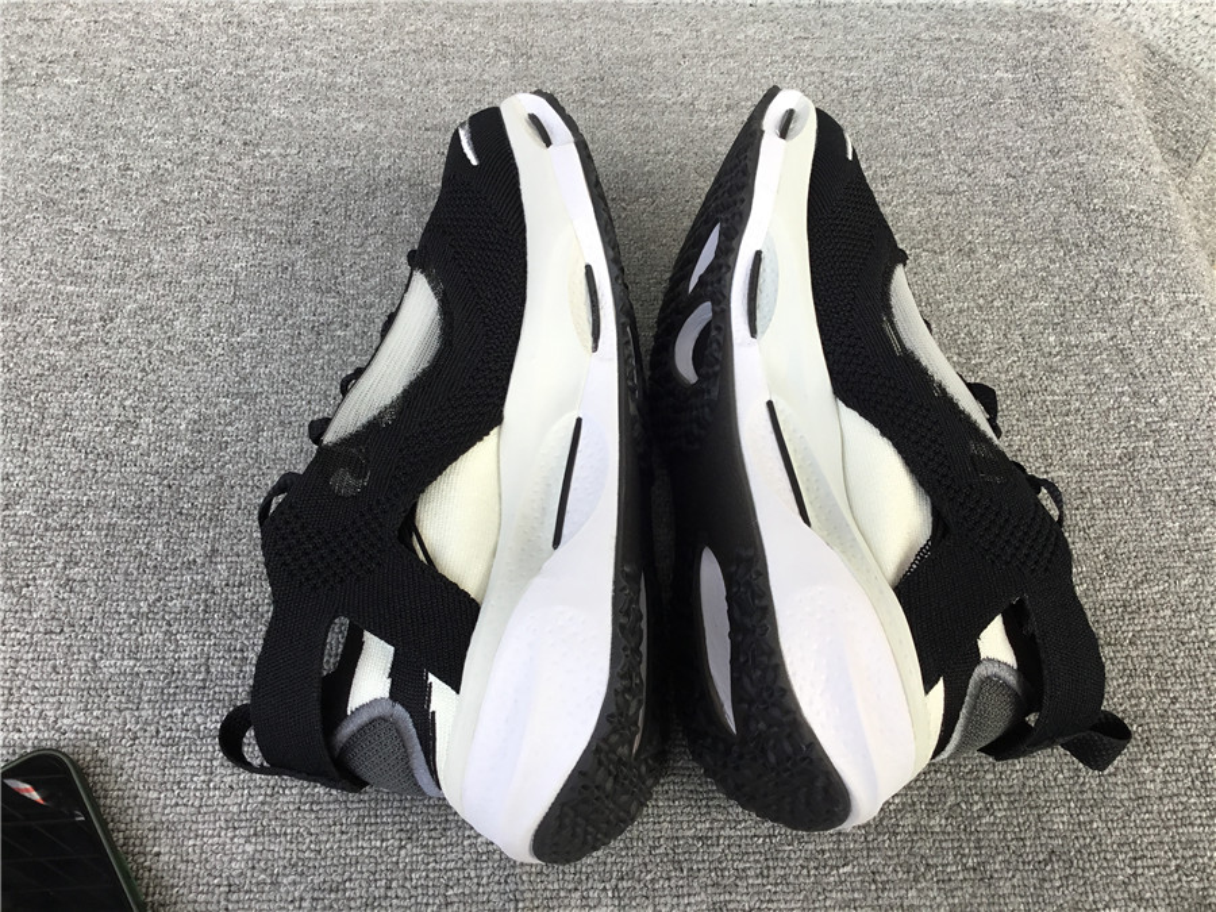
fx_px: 1089
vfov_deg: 45.4
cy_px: 456
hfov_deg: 58.4
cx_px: 608
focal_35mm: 31
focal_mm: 3.3
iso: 25
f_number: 2.4
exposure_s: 1/129
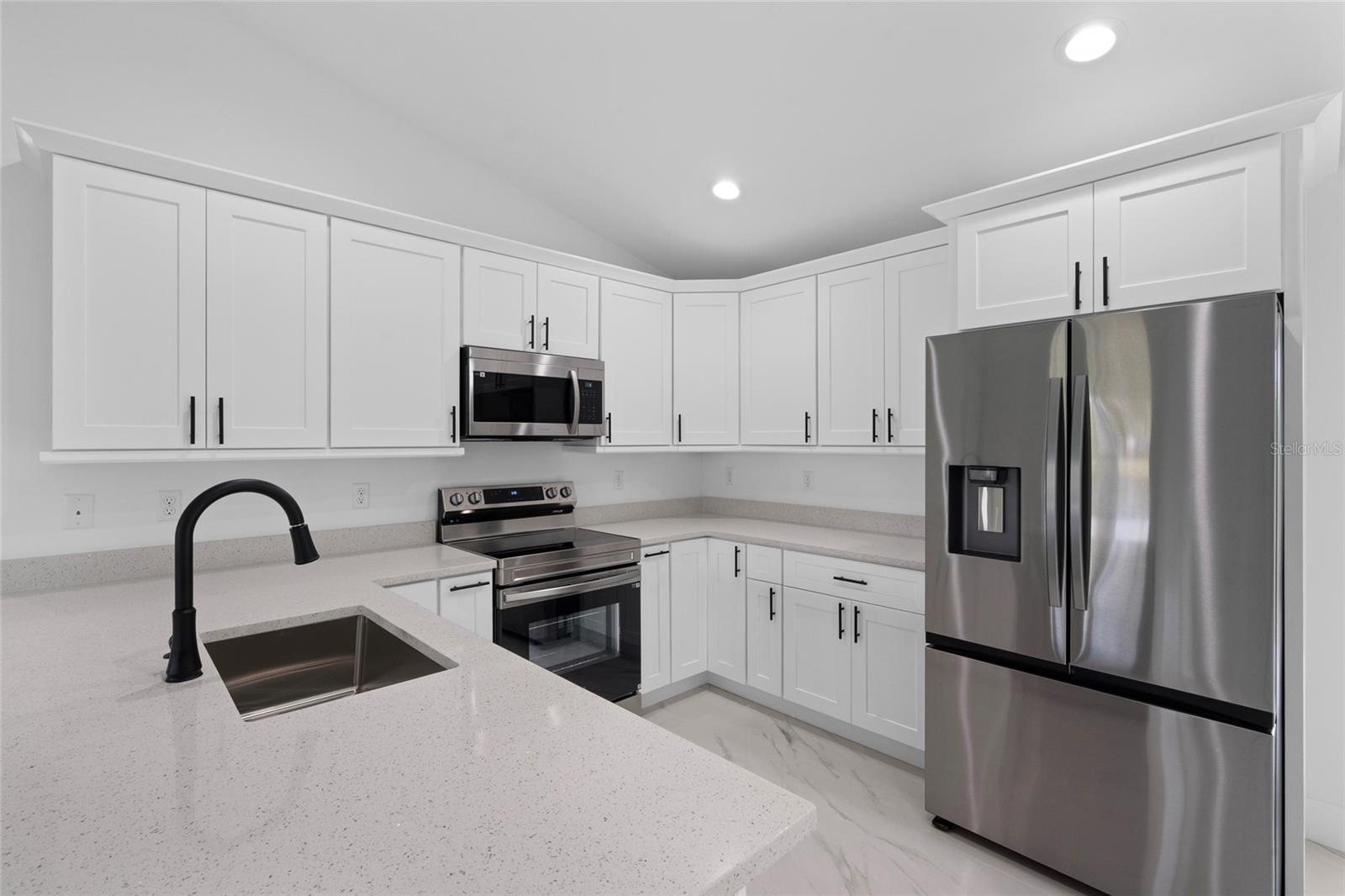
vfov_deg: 73.7
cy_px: 448
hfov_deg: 96.7
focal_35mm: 16
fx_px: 598
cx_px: 672
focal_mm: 16
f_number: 11
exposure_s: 1/25
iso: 800
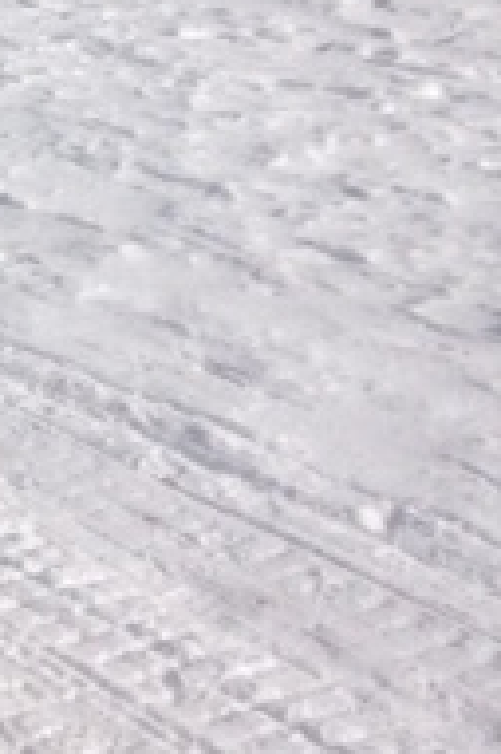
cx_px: -659
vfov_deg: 17.4
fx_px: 2405
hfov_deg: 10.4
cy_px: 4
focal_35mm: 115
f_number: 2.4
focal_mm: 4.12
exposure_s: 1/3390
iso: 50
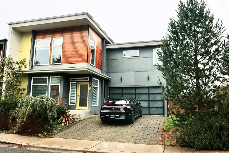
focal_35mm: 29
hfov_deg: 63.7
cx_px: 114
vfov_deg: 45.0
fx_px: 184
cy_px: 76
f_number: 8
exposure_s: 1/800
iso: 1600
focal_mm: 29
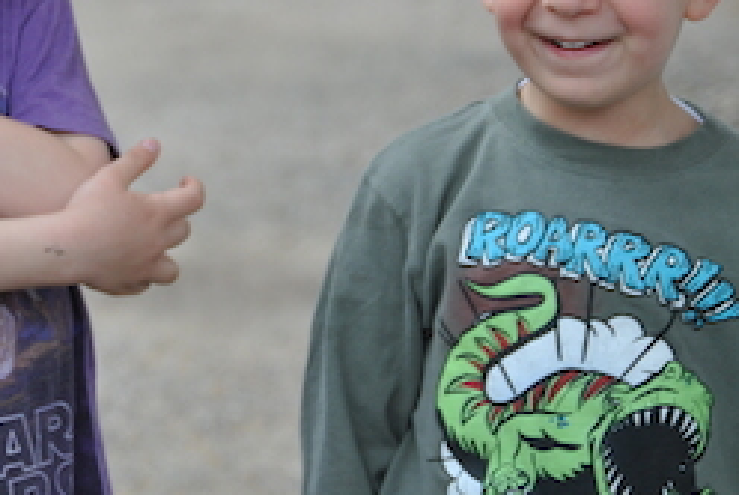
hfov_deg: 6.3
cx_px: -21
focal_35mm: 325
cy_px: 101
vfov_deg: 4.2
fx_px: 6679
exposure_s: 1/400
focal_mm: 90
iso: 200
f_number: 5.6
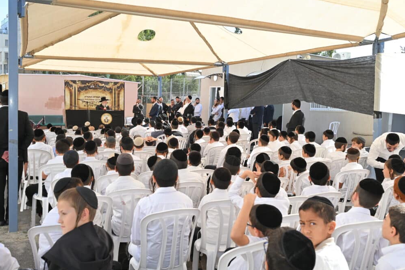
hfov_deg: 53.1
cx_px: 198
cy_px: 133
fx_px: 405
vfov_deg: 36.9
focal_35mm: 36
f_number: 6.3
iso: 100
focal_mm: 35
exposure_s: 1/160
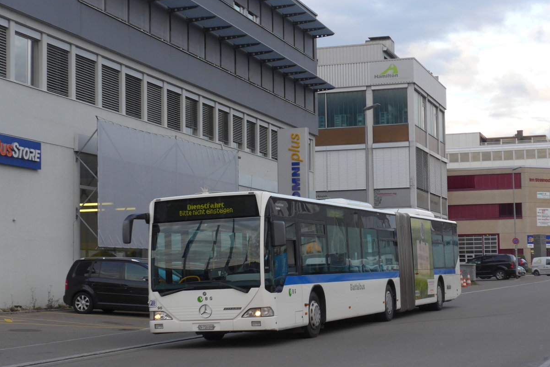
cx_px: 275
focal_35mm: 73
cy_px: 202
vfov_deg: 18.7
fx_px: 1115
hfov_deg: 27.7
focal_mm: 14.2
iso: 320
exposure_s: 1/320
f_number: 4.1
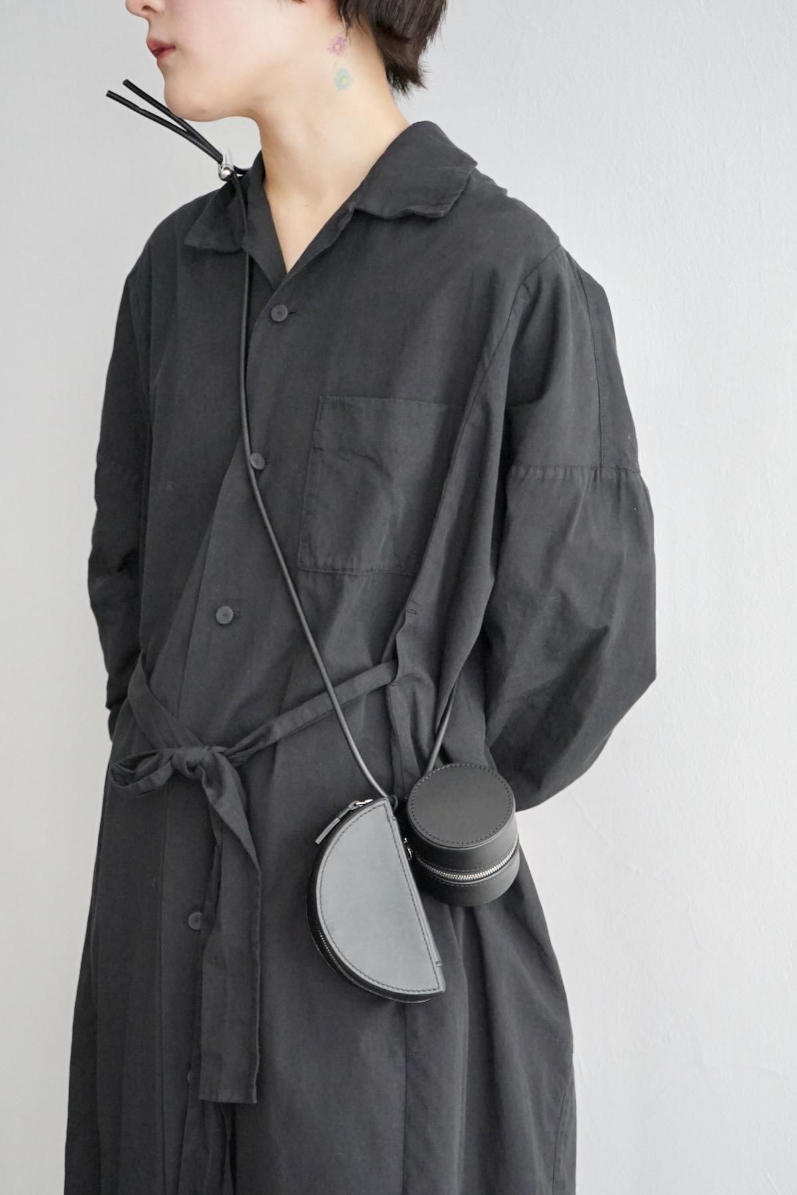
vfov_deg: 36.2
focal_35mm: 55
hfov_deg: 24.6
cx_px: 398
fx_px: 1826
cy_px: 598
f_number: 5
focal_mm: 55
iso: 3200
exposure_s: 1/160
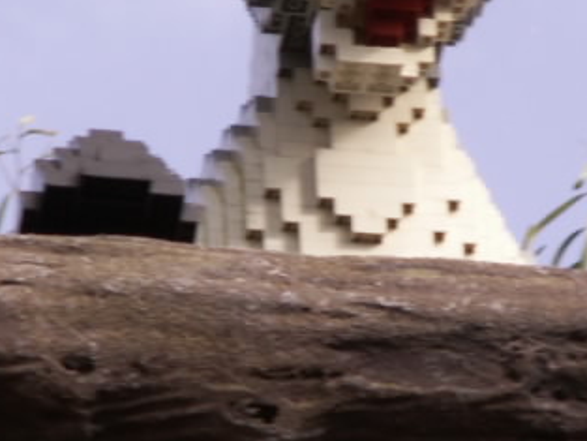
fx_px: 11688
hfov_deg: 2.9
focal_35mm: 689
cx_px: 373
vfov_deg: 2.2
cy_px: 276
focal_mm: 35.31
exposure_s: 1/125
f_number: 6.3
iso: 50
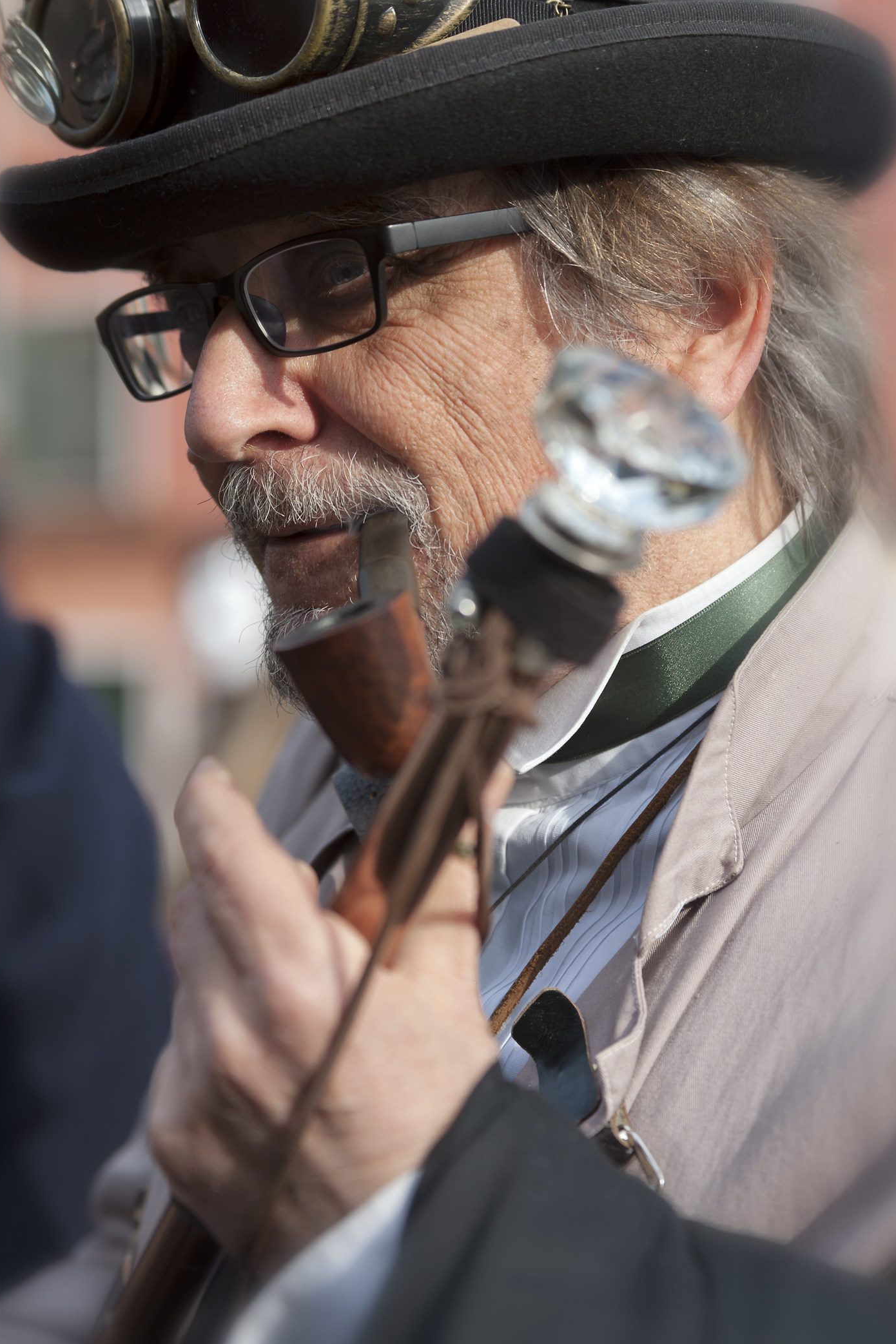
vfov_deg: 17.8
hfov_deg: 11.9
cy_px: 592
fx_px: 4293
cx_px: 413
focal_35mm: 115
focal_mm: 100
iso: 200
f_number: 4
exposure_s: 1/500
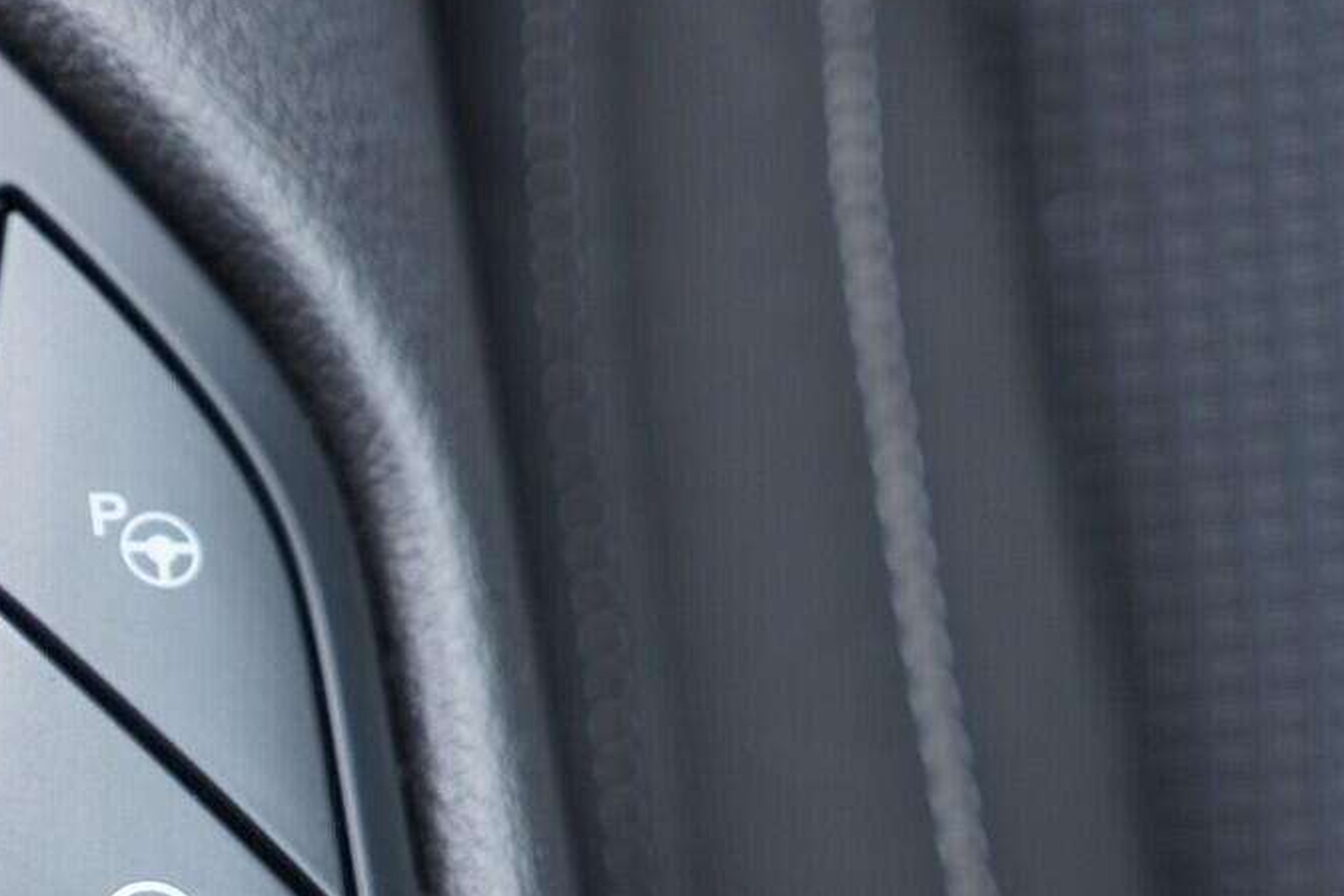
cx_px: 134
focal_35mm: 77
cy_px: 934
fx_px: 2875
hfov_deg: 25.5
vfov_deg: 17.3
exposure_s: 1/40
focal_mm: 24
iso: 320
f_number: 2.8
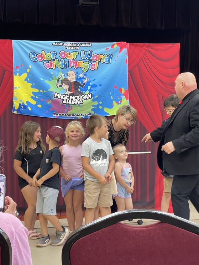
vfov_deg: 22.2
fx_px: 674
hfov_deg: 16.8
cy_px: 153
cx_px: 121
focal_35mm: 88
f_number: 2.2
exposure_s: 1/60
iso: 320
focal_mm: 7.5
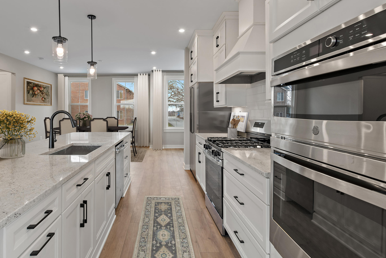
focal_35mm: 19
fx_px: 204
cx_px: 162
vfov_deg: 64.3
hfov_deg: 86.2
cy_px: 113
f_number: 8
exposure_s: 1/5
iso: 100
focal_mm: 10
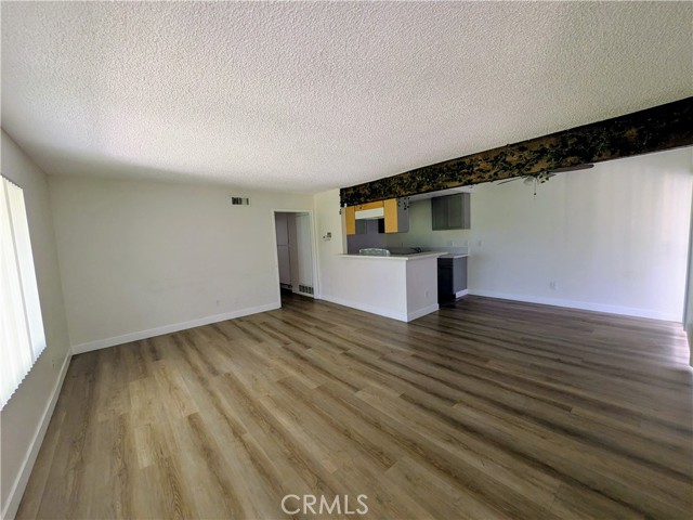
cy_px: 260
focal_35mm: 14
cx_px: 346
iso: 95
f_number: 2.2
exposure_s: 1/40
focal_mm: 1.83
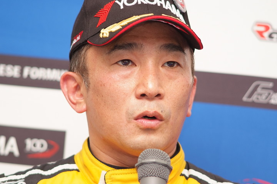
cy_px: 92
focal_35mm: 270
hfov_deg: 7.6
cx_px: 138
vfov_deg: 5.1
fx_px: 2077
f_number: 2.8
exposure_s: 1/250
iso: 400
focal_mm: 180
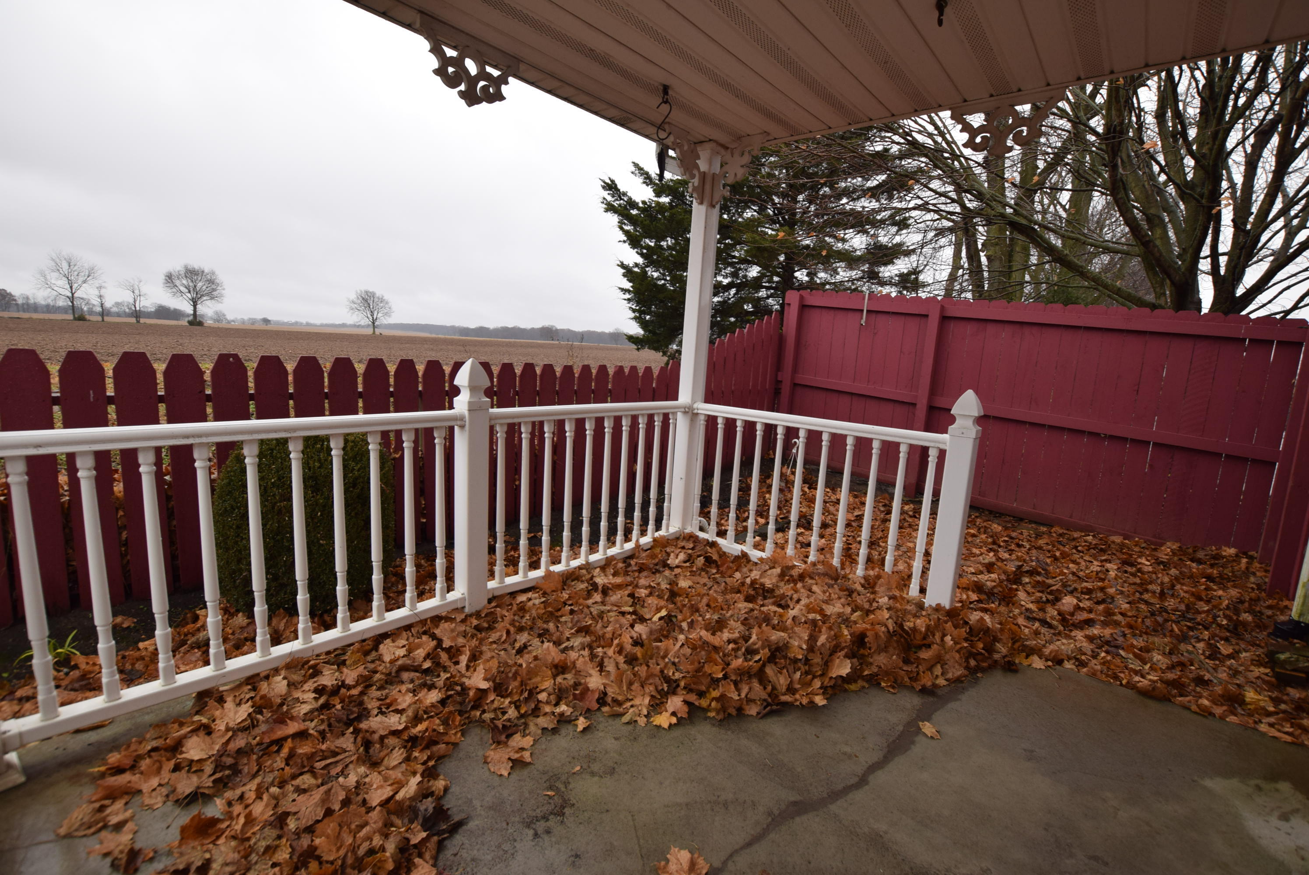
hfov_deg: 100.3
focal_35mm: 15
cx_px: 654
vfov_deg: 77.4
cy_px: 438
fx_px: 546
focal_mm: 10
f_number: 6.3
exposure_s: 1/160
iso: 400
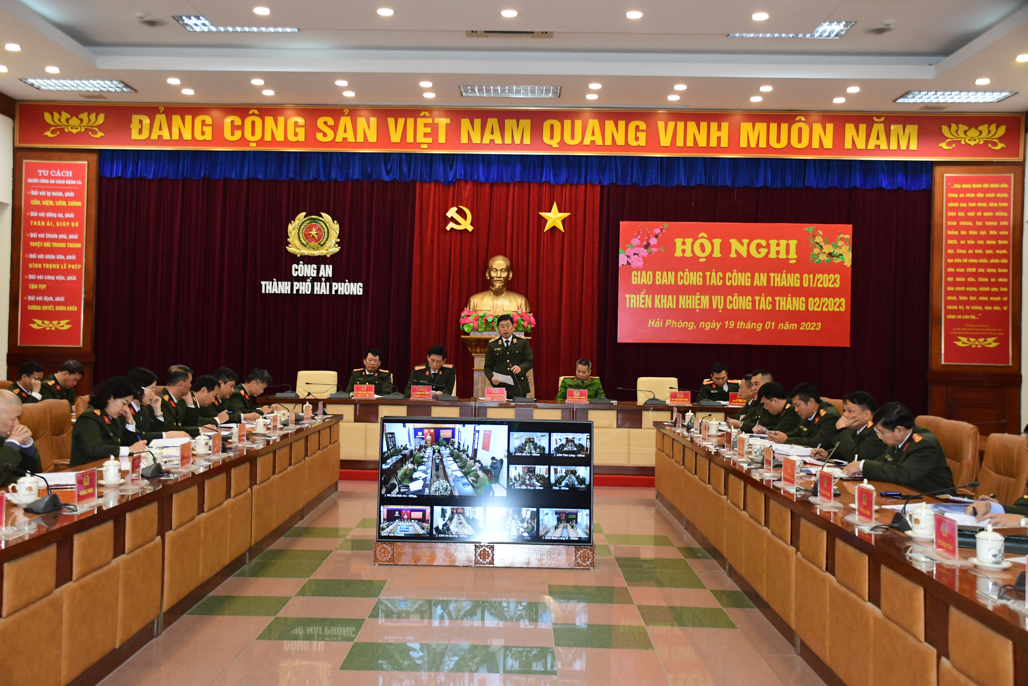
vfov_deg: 33.0
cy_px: 343
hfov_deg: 47.9
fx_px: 1156
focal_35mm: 40
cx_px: 514
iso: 2500
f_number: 4
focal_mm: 27
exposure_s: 1/200
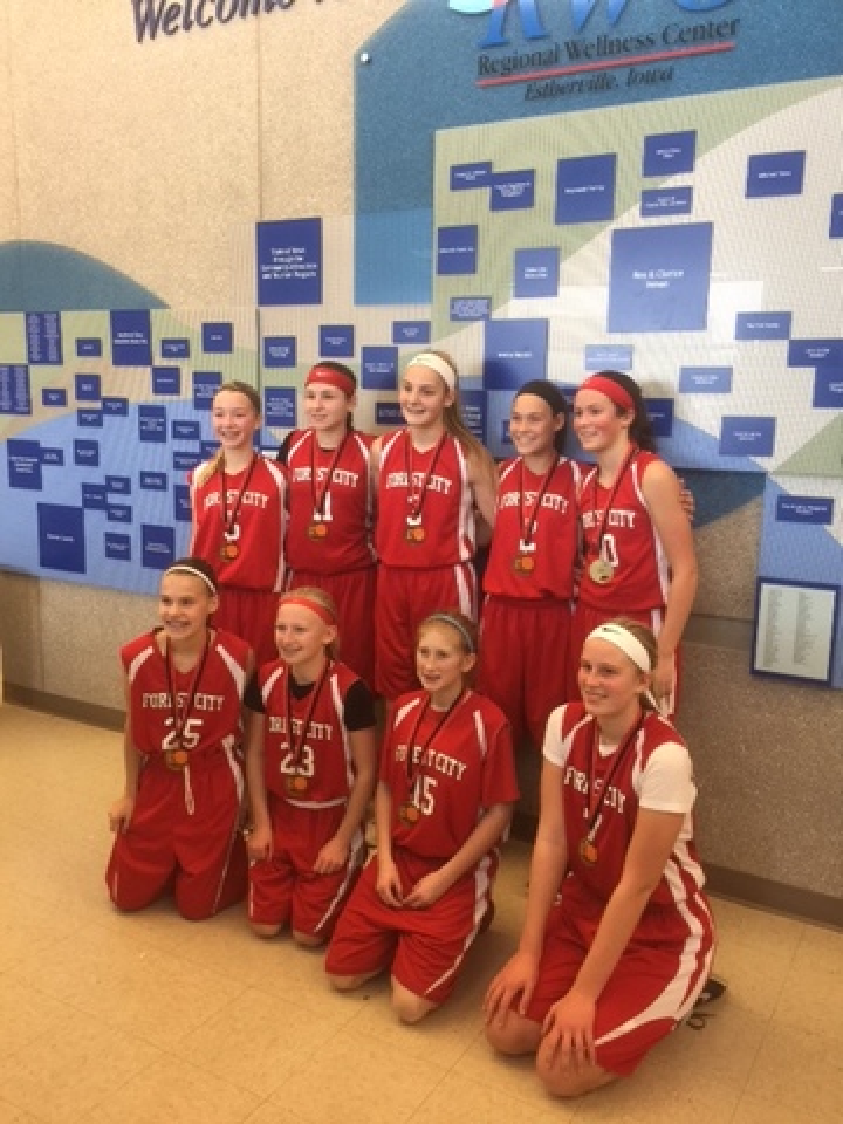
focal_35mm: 29
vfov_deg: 61.7
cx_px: 422
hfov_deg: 48.2
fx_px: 942
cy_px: 562
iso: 100
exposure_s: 1/15
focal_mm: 4.15
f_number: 2.2
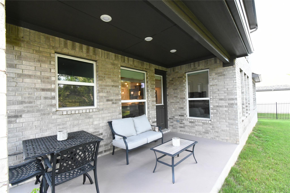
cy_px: 96
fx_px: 121
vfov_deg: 77.3
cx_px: 145
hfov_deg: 100.4
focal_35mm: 15
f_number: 20
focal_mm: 10
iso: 3200
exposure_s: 1/40
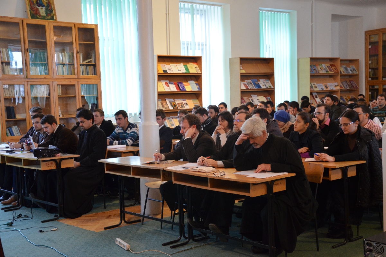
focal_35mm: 52
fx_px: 563
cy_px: 128
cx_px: 193
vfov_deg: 25.8
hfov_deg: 37.9
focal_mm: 35
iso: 1100
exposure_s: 1/30
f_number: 4.5
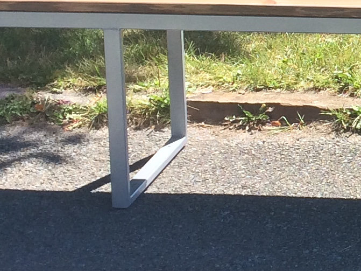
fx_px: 1470
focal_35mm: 141
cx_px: 611
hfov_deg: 12.9
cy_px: -75
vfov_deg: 10.3
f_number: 2.2
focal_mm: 4.15
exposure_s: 1/855
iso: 32
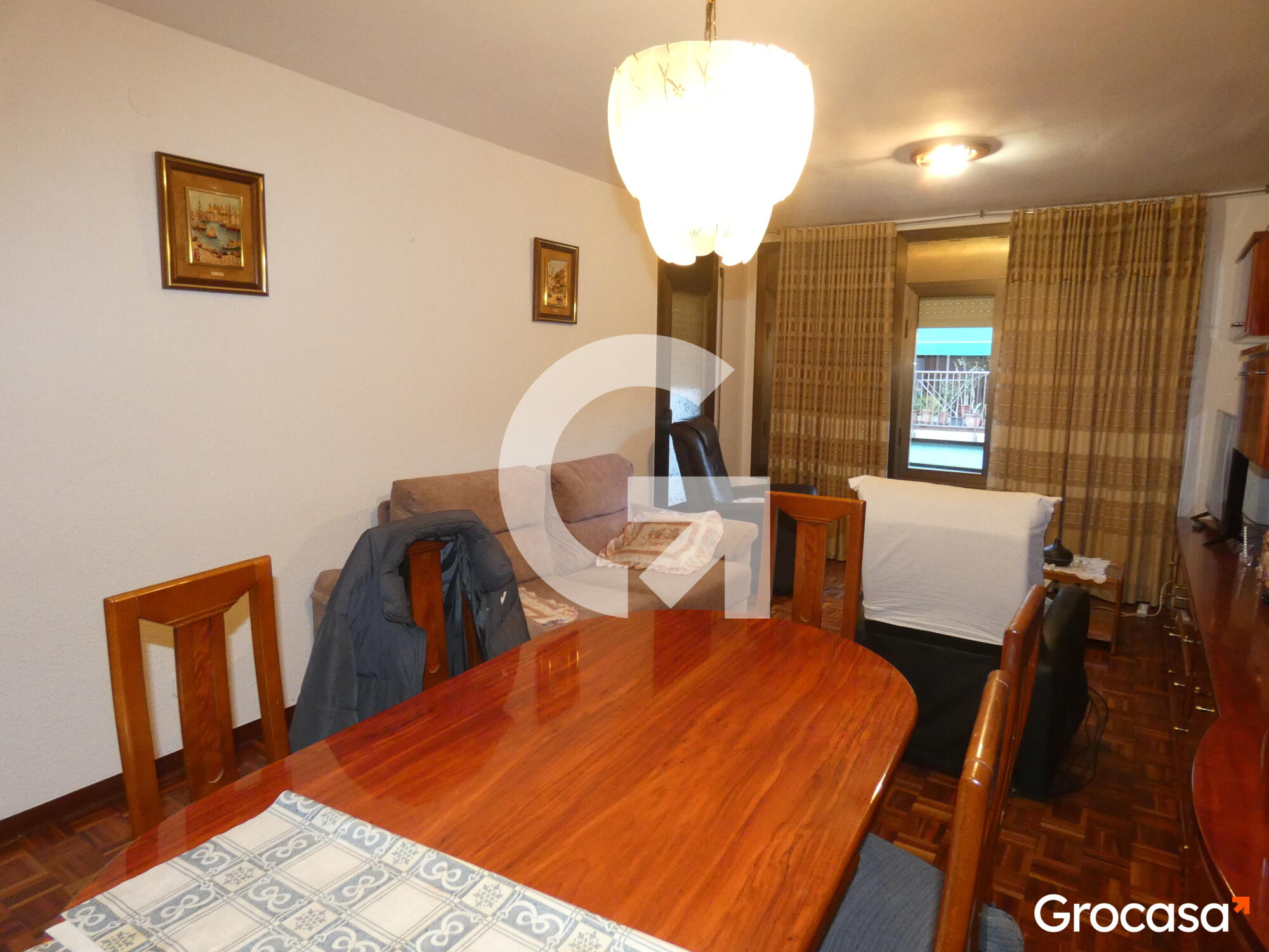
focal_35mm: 20
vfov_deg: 66.0
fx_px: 733
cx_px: 634
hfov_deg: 81.7
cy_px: 476
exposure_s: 1/60
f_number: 2.8
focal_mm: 3.6
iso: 500
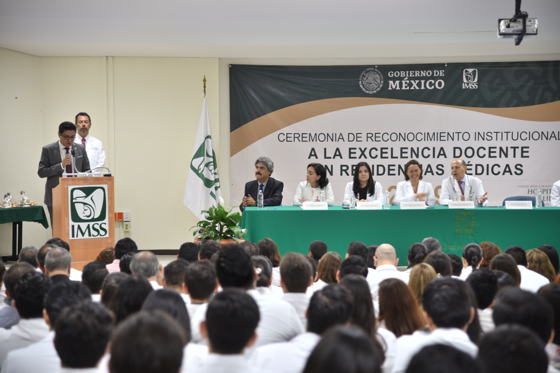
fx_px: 1431
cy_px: 186
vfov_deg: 14.9
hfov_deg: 22.1
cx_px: 280
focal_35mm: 92
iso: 250
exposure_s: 1/10
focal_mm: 92
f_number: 4
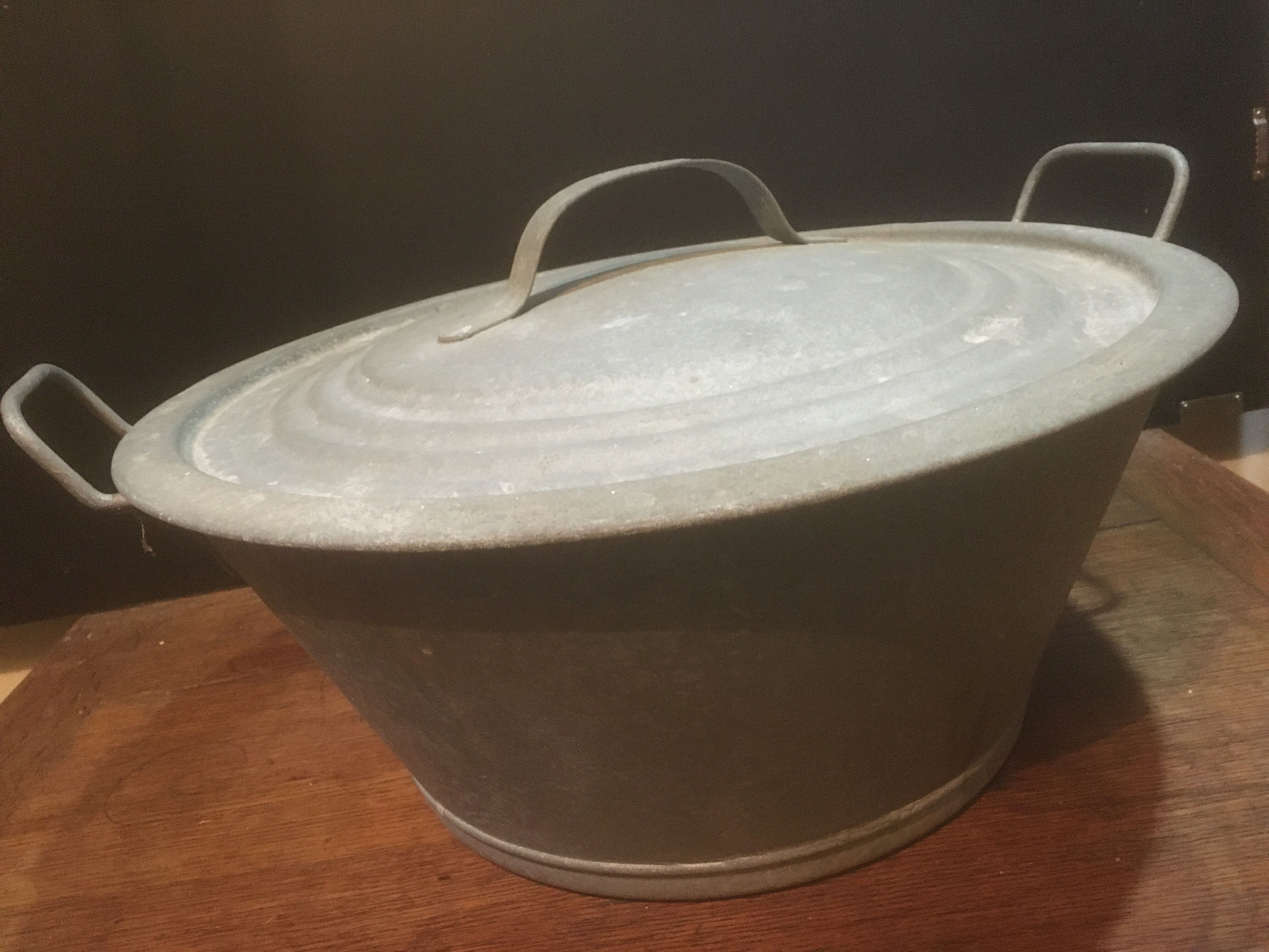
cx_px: 634
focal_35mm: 29
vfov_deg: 48.2
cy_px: 476
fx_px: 1063
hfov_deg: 61.7
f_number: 2.2
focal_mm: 4.15
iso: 250
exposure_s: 1/17
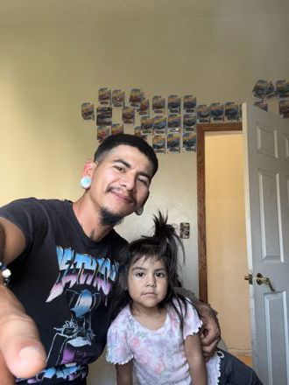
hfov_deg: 46.8
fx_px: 334
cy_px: 192
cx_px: 144
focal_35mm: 30
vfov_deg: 60.0
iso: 200
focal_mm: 2.69
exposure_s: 1/60
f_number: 1.9
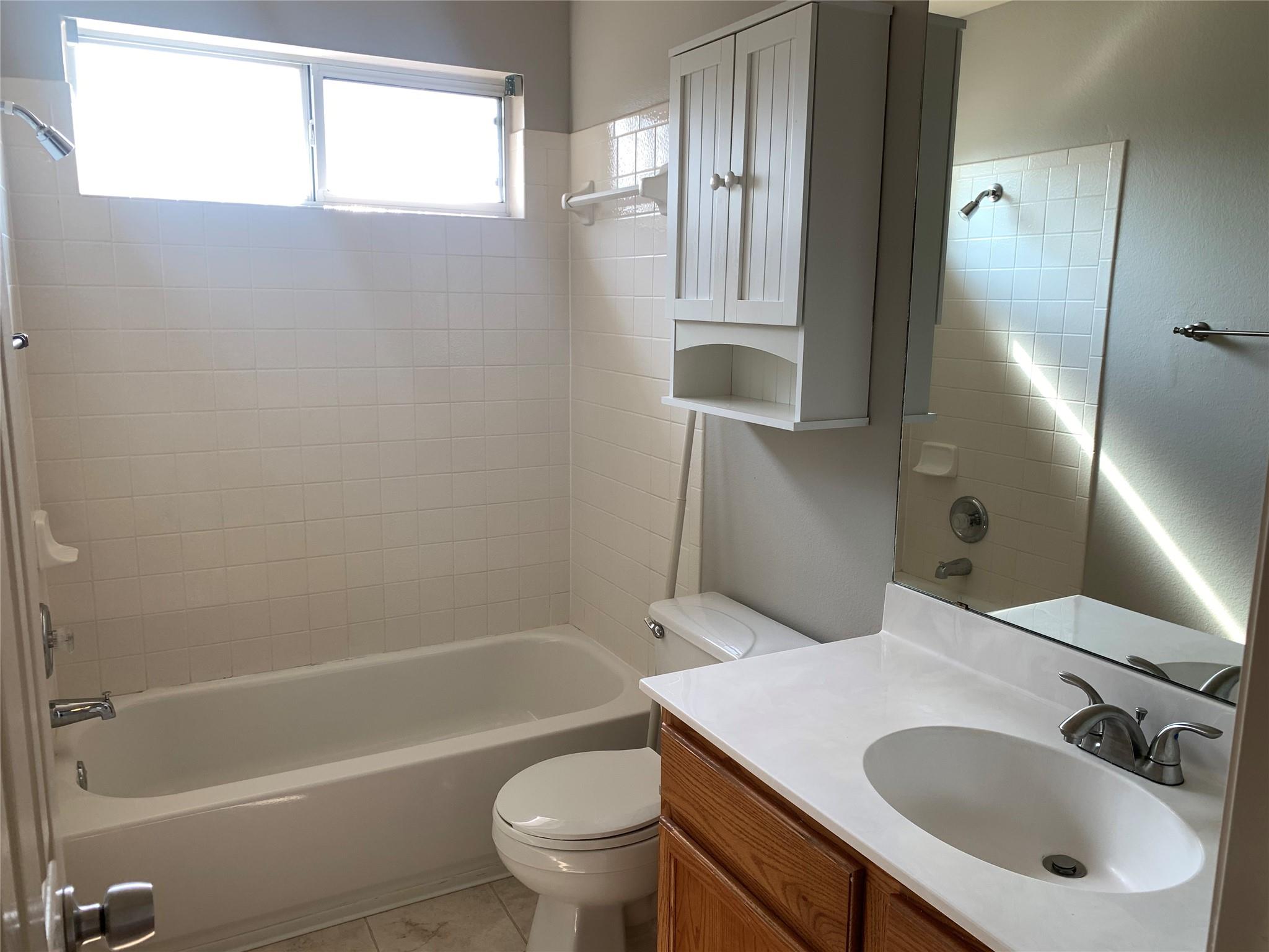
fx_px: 953
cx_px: 634
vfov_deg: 53.1
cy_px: 476
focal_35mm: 26
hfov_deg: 67.3
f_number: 1.8
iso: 50
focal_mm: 4.25
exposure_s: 1/121
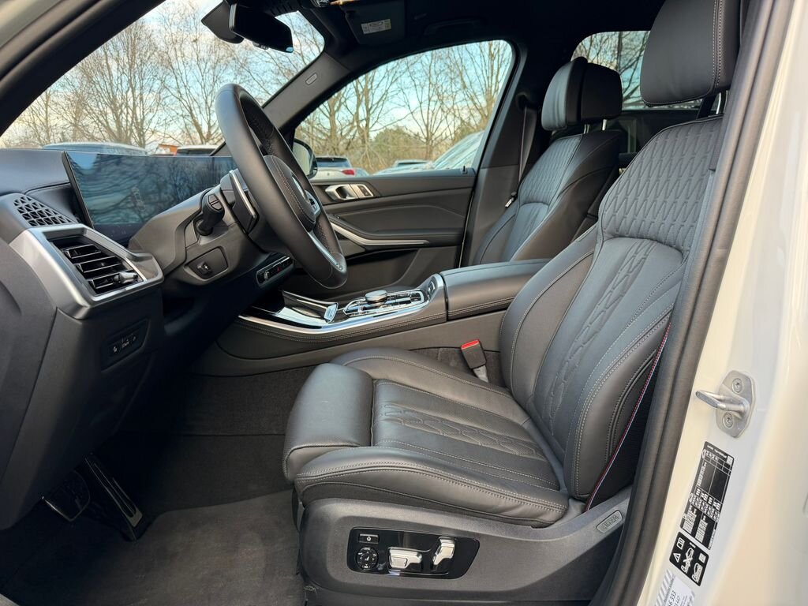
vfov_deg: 56.8
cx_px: 404
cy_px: 303
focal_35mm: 24
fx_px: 560
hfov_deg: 71.6
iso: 100
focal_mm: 6.76
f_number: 1.78
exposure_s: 1/195
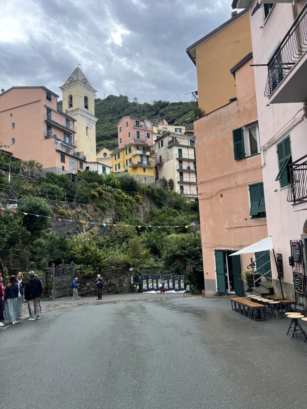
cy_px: 204
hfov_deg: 53.1
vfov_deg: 67.3
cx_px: 154
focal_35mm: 26
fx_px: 307
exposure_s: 1/873
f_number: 1.5
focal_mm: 5.7
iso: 50
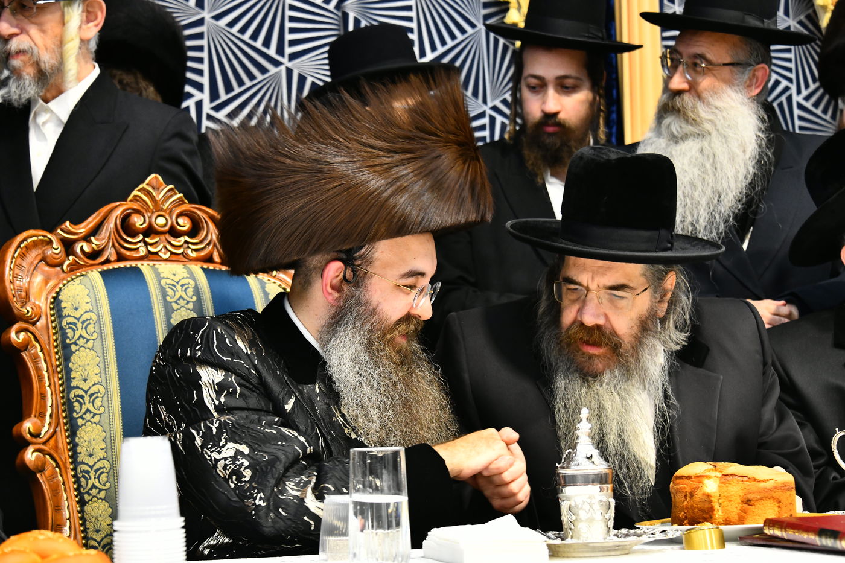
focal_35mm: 78
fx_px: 1830
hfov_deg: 26.0
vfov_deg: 17.5
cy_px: 282
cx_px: 422
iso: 1600
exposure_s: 1/100
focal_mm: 78
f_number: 5.6
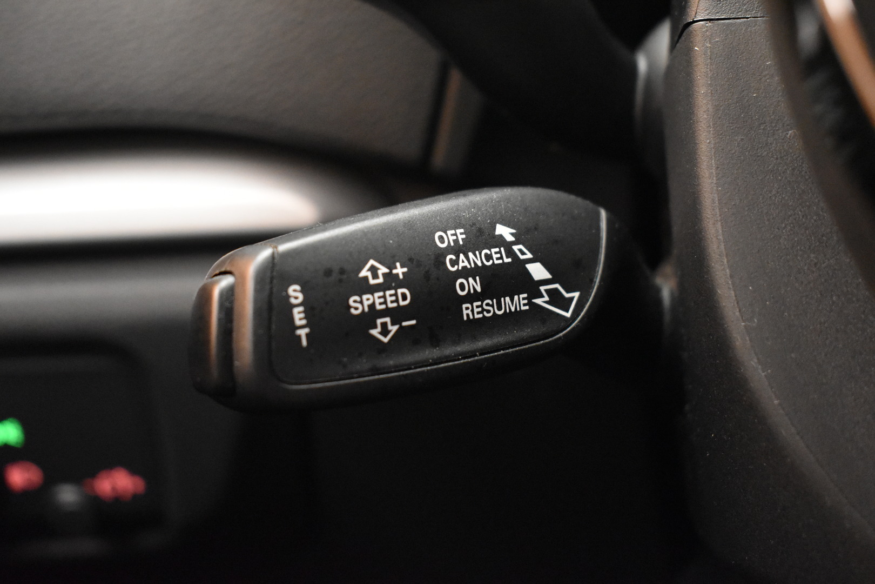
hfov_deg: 35.1
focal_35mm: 57
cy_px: 292
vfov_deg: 23.8
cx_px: 438
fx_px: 1385
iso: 5600
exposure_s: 1/60
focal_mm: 38
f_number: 4.8
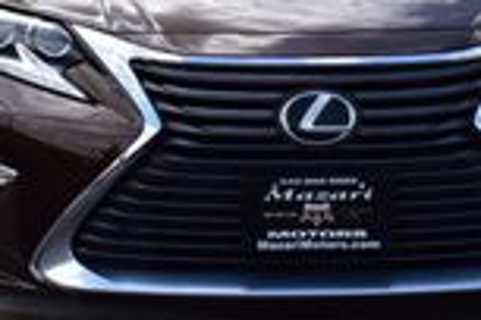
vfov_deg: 8.7
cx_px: 340
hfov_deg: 13.6
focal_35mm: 151
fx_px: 2017
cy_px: -242
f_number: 11
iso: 400
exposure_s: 1/400
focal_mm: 24
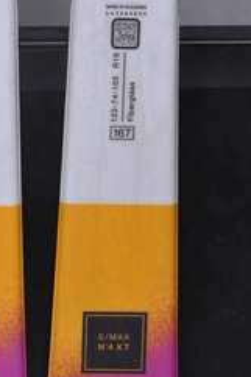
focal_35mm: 209
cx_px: 41
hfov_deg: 6.6
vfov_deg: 9.8
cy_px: 98
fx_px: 2188
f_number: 9.5
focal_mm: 75
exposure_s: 1/125
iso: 3200
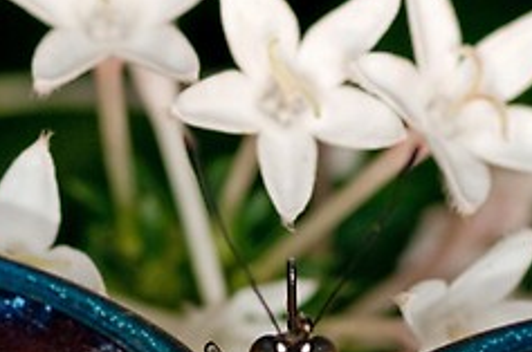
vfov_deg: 2.6
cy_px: 474
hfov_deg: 3.9
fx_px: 7856
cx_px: 269
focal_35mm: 533
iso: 200
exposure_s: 1/250
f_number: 7.1
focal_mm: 105
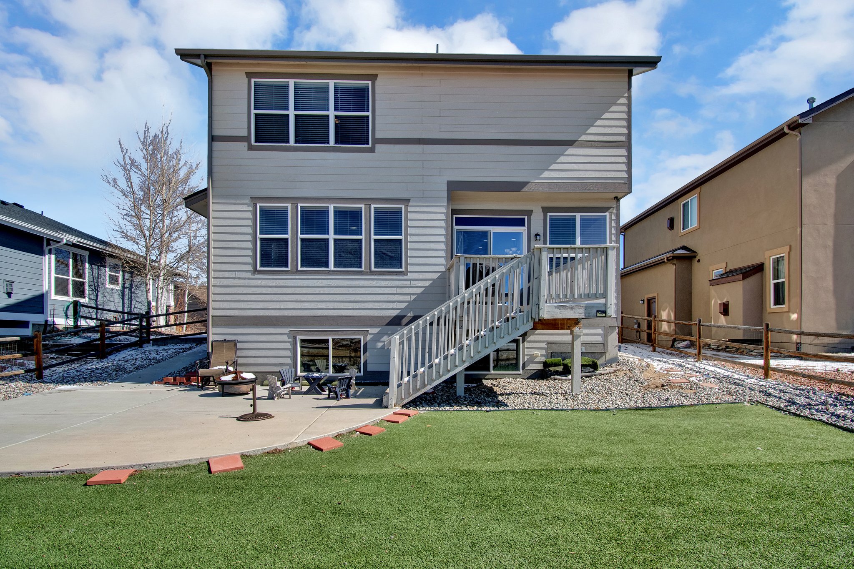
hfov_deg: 92.4
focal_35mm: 17
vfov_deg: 69.6
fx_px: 409
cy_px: 284
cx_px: 427
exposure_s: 1/2500
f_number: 8
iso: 640
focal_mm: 11.5
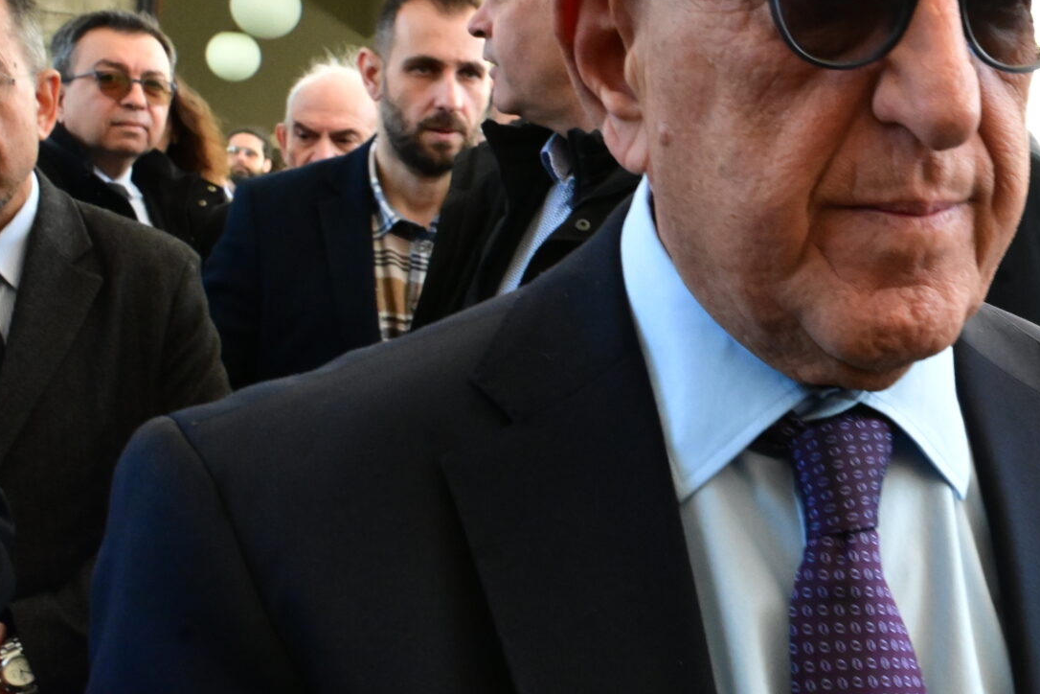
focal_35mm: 66
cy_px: 316
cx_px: 1082
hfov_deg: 28.3
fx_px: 1907
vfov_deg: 20.6
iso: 5000
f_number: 13
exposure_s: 1/250
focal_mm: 28
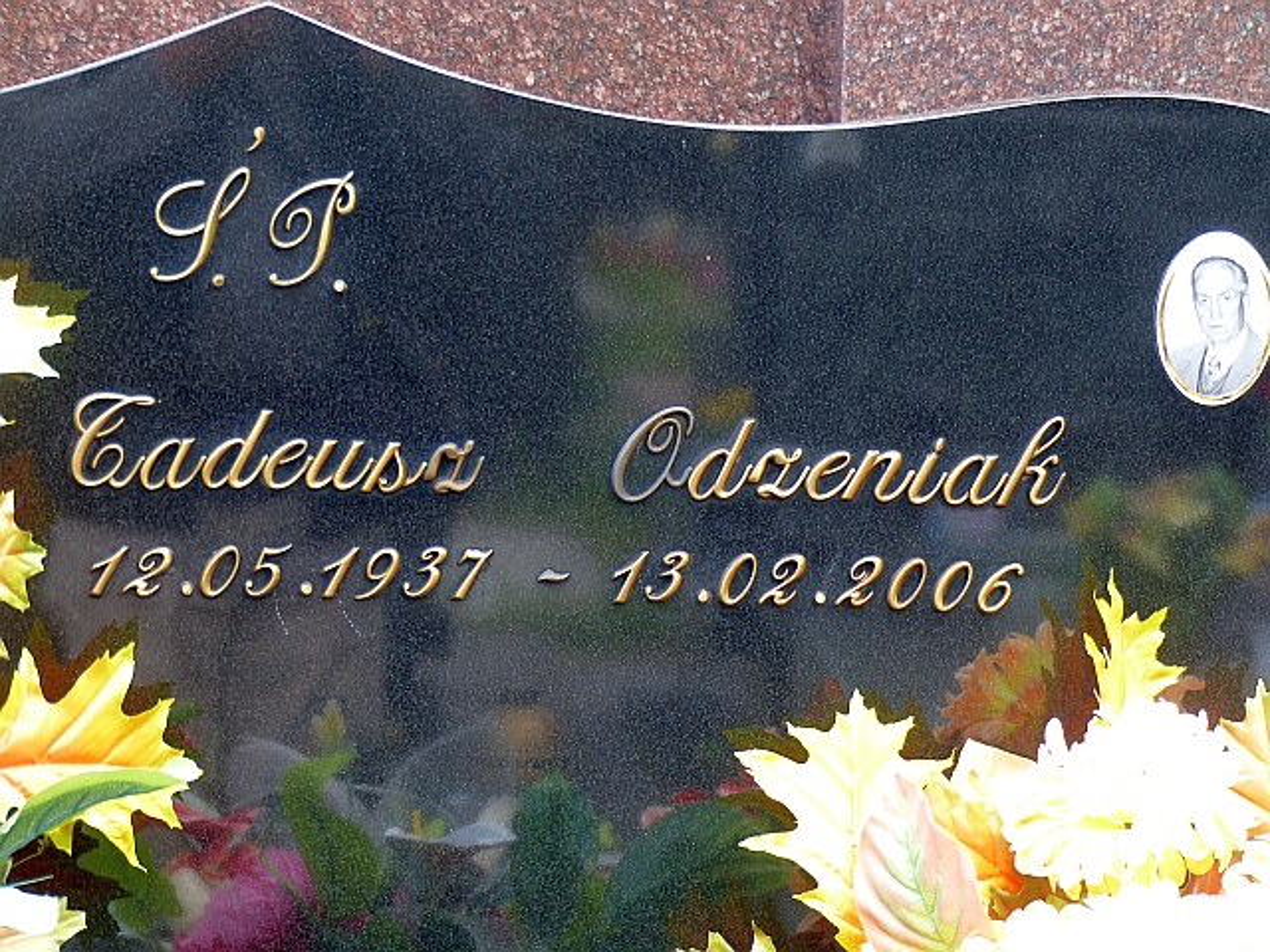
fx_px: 5870
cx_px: 635
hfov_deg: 12.3
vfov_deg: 9.3
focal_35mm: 160
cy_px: 476
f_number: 2.8
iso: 100
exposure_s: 1/100
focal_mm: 28.7
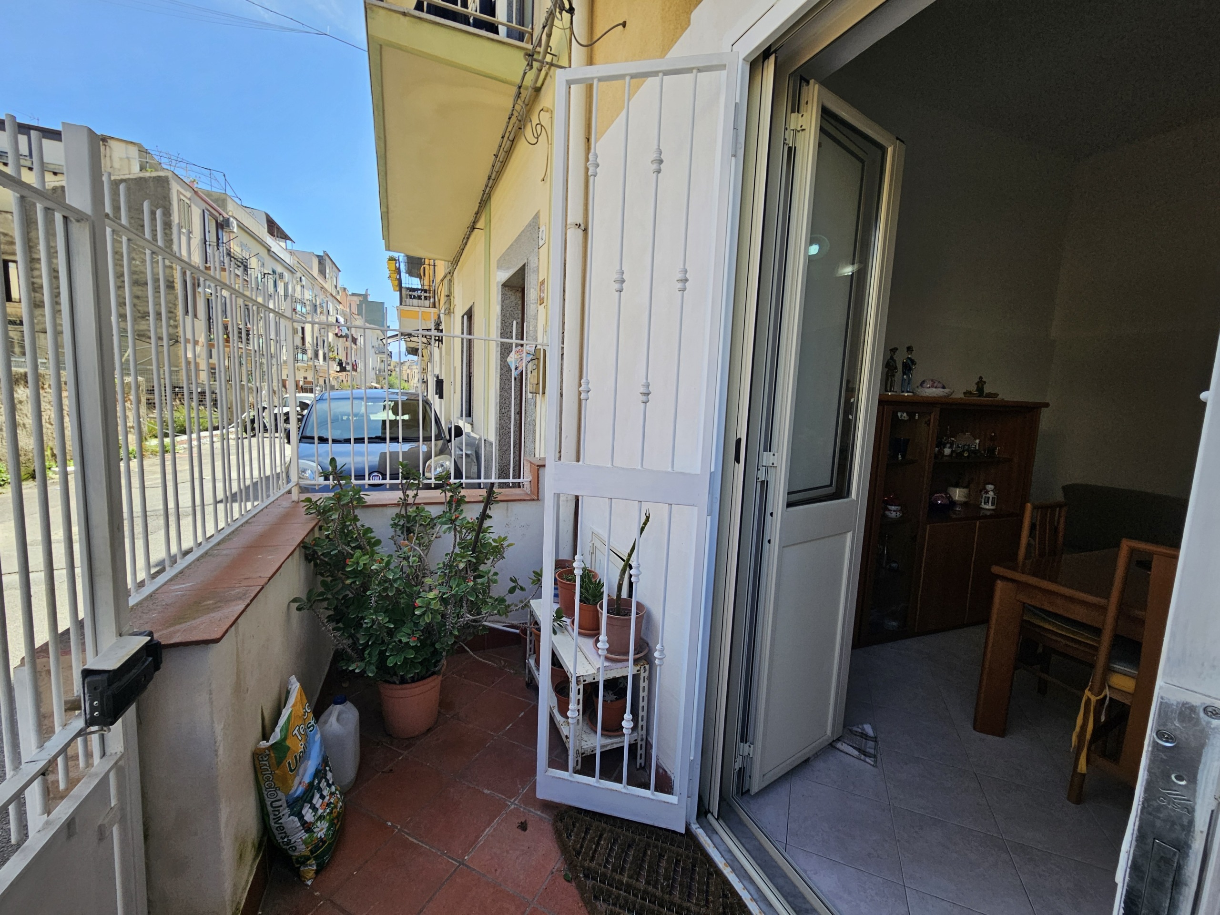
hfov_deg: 106.2
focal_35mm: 13
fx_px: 458
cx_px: 610
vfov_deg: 89.9
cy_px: 458
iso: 50
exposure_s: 1/657
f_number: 2.2
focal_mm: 2.2
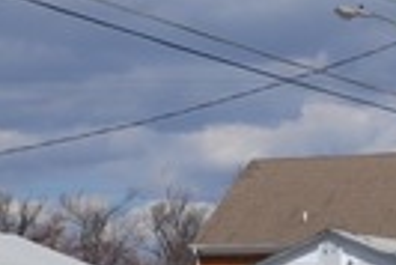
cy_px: 214
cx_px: 348
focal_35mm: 152
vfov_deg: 9.0
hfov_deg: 13.4
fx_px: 1674
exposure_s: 1/320
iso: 100
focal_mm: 18
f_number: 9
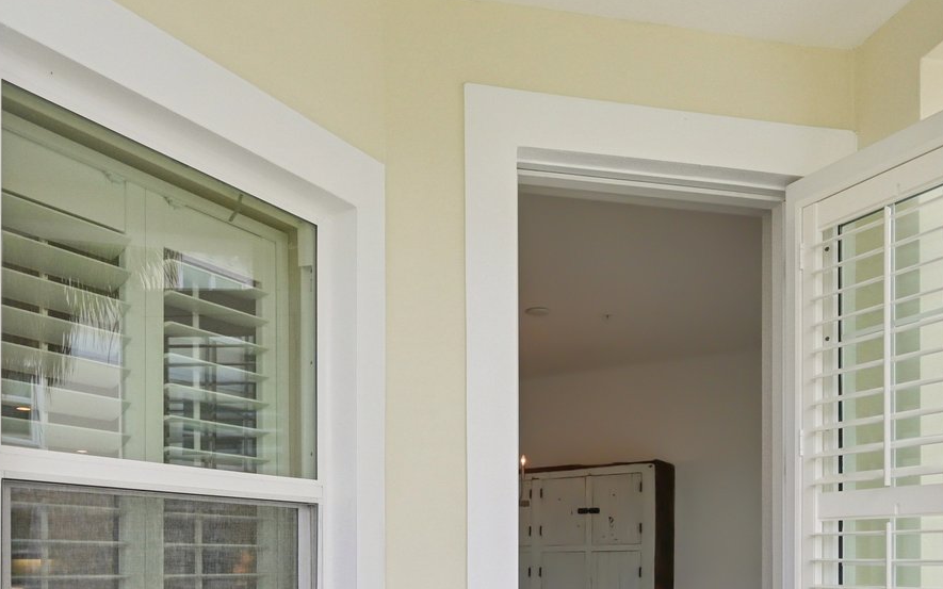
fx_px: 848
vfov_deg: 35.6
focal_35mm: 33
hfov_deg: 58.1
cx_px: 498
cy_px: 550
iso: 400
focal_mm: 14
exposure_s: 1/400
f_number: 8
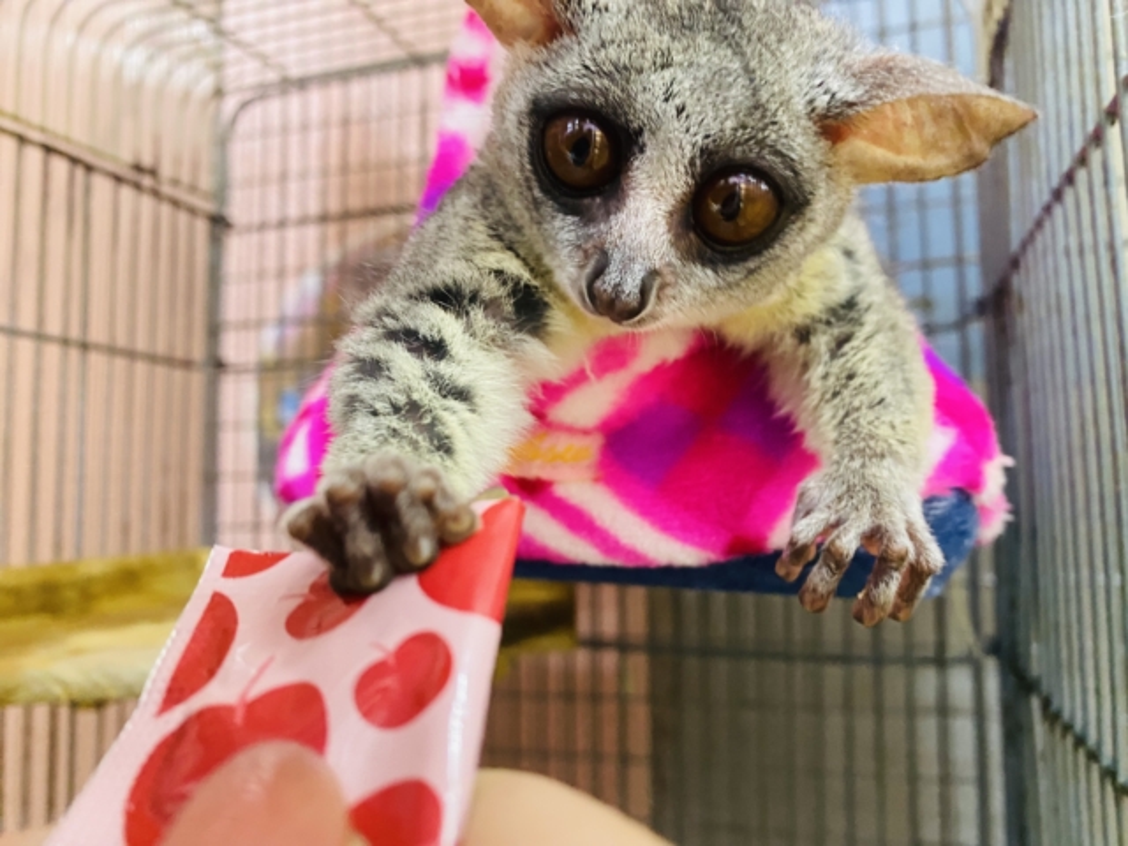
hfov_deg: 69.4
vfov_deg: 54.9
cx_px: 564
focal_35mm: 25
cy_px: 423
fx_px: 815
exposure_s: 1/33
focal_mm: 4.25
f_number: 1.8
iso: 320
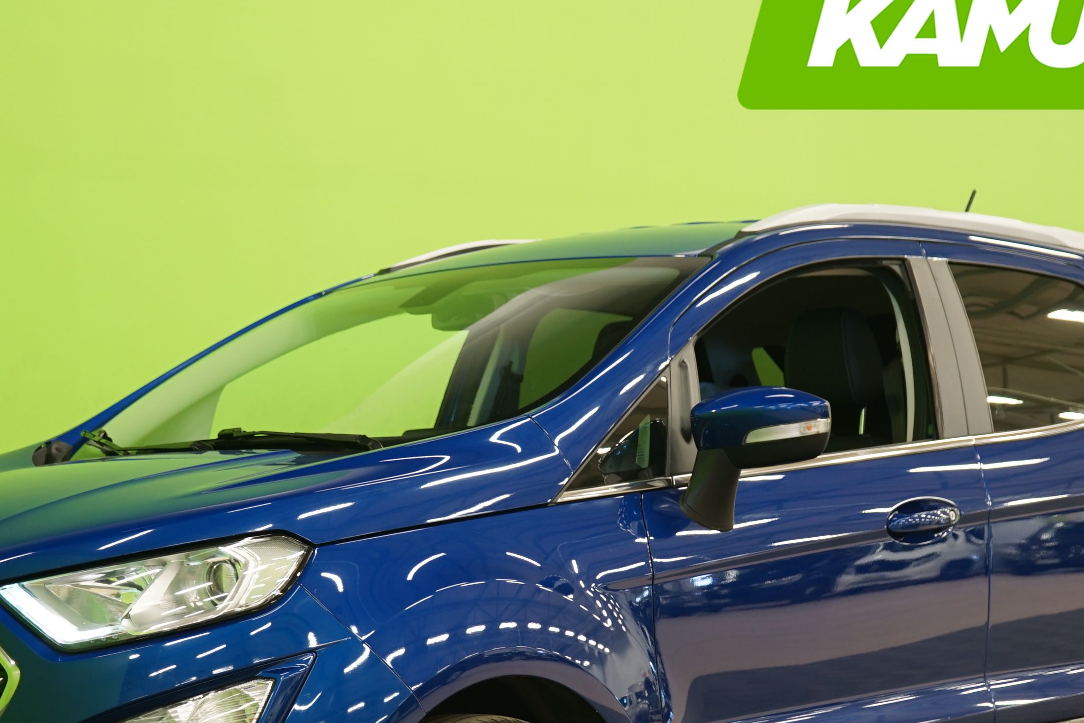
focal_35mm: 94
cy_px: 532
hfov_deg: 21.7
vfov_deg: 14.5
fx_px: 2831
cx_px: 491
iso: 400
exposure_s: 1/6
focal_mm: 52
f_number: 5
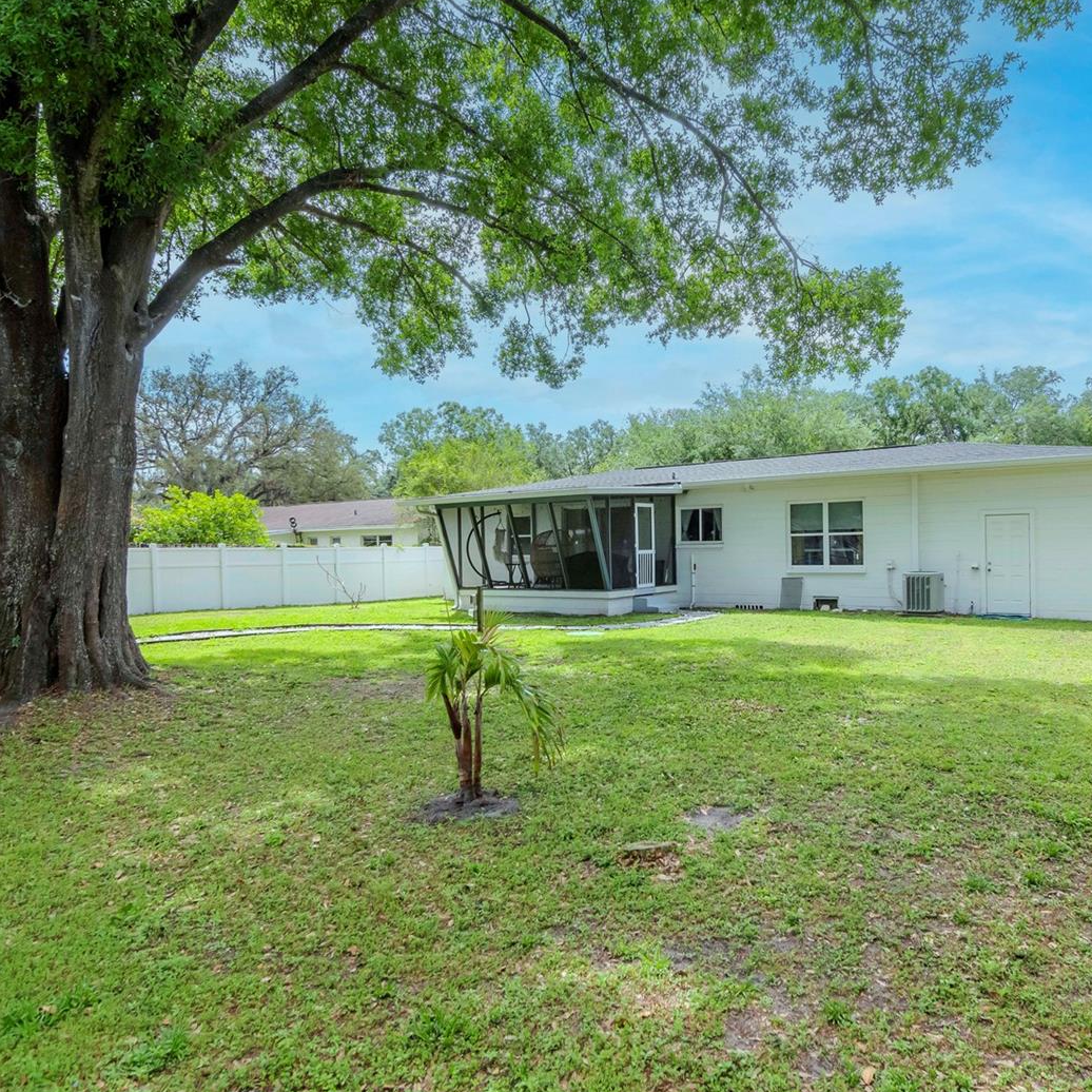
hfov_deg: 70.1
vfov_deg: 70.5
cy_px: 552
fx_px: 773
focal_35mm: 22
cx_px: 623
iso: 1000
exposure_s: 1/800
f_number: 8
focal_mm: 11
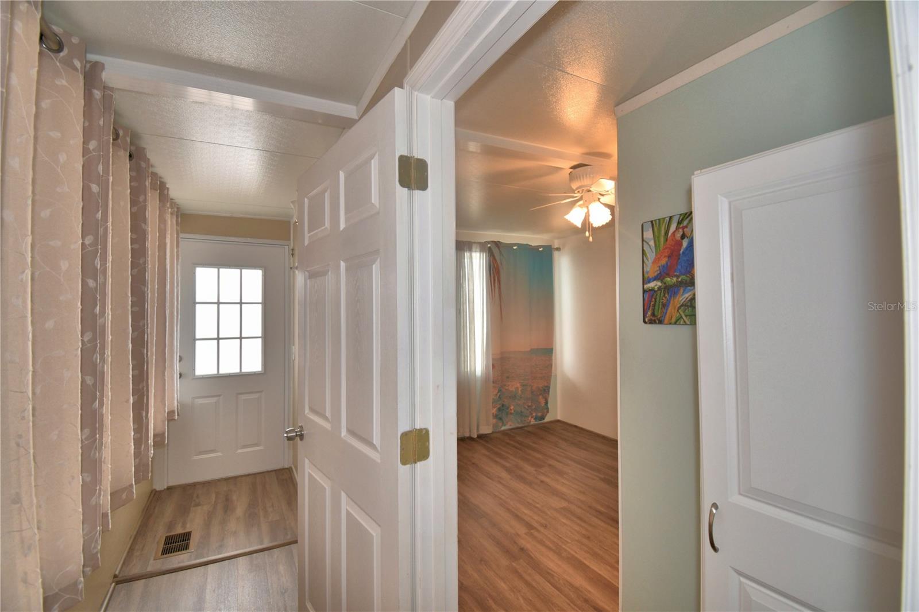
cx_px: 460
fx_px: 383
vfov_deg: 77.3
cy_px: 306
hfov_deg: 100.4
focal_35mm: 15
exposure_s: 1/40
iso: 200
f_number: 4.5
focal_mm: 10
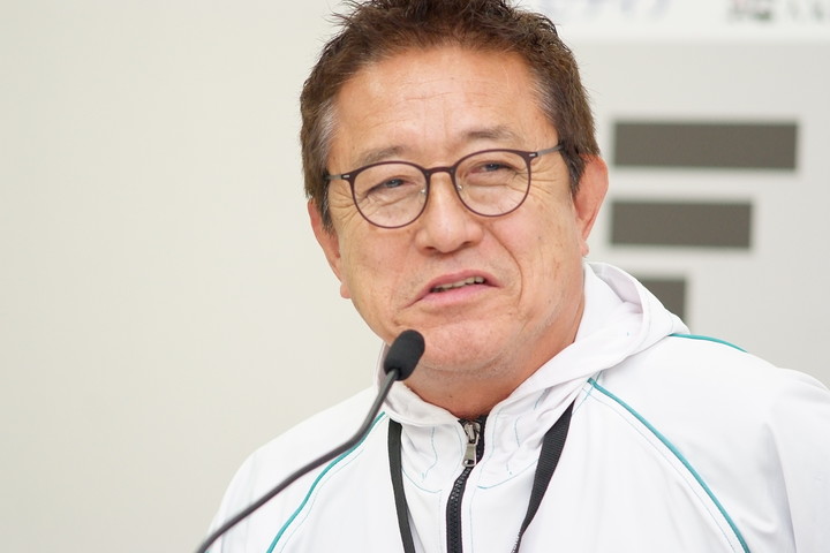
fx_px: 6225
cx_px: 415
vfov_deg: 5.1
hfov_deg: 7.6
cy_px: 276
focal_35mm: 270
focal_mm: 180
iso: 1600
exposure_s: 1/250
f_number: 2.8
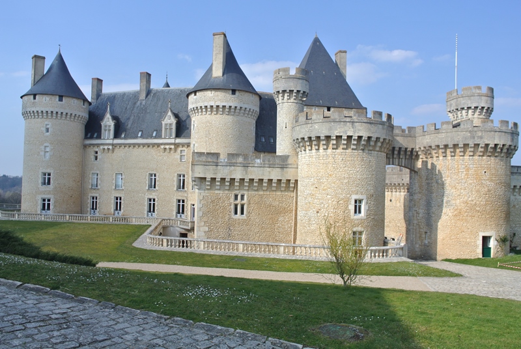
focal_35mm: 27
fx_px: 391
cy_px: 174
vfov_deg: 48.1
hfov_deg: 67.3
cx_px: 260
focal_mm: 10
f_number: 5.6
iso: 100
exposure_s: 1/500
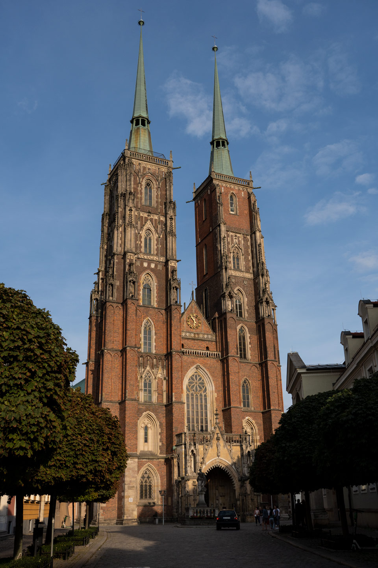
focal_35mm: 35
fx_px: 553
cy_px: 284
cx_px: 189
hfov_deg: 37.8
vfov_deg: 54.3
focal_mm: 23.4
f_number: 5.6
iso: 100
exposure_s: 1/1250
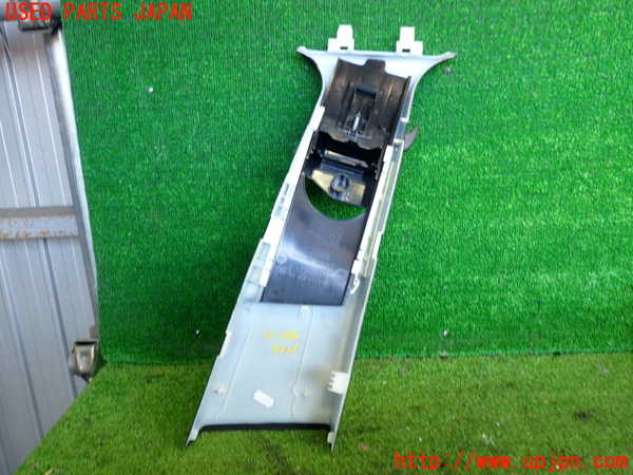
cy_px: 238
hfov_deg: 60.0
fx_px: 549
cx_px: 316
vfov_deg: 46.8
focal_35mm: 30
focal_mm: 5.4
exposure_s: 1/40
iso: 200
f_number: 2.3
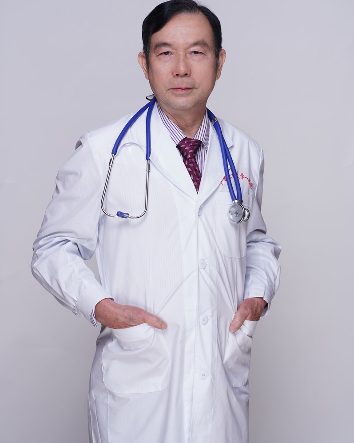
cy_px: 230
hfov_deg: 16.0
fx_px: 1258
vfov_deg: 20.0
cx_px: 177
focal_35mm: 96
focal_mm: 85
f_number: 5.6
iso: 100
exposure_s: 1/160
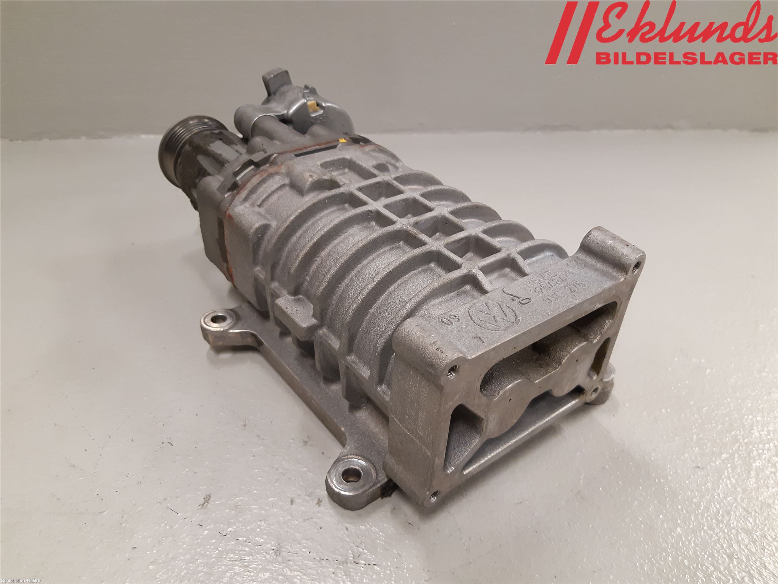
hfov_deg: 67.3
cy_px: 292
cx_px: 389
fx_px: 584
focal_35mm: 26
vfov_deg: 53.1
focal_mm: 3.93
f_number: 1.7
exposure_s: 1/50
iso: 160
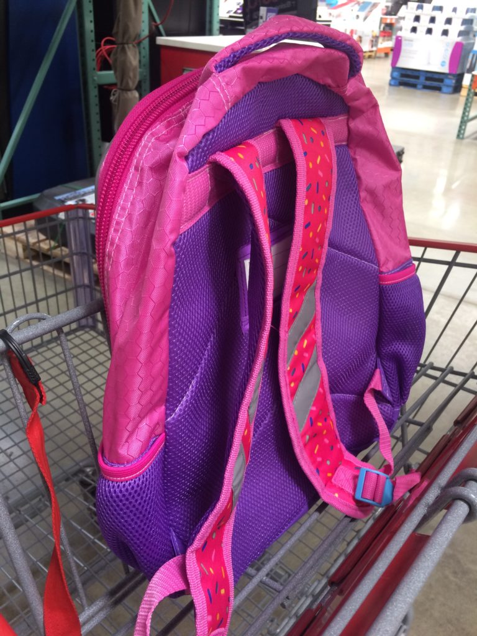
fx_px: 533
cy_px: 318
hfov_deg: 48.2
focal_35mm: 29
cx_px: 238
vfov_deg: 61.7
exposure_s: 1/30
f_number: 2.2
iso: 80
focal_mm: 4.15
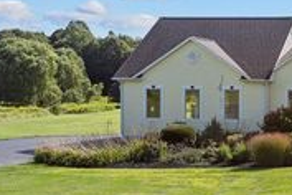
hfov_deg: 21.9
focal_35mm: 82
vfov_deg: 16.7
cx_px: 394
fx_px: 665
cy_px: 97
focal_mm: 29
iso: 200
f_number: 9
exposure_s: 1/400
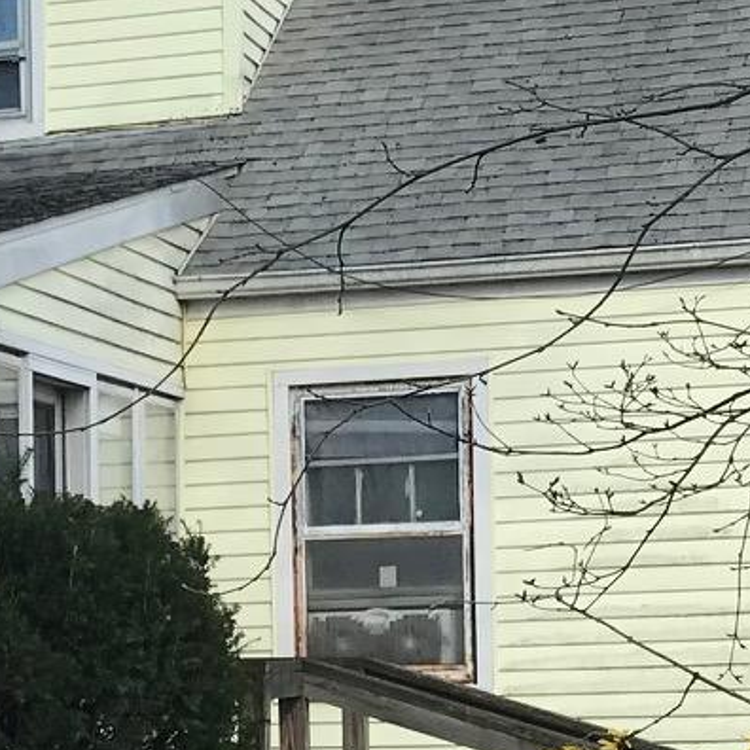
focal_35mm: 126
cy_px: 720
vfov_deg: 13.7
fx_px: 3089
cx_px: -206
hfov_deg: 13.4
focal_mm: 3.99
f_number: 1.8
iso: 20
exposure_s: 1/1681
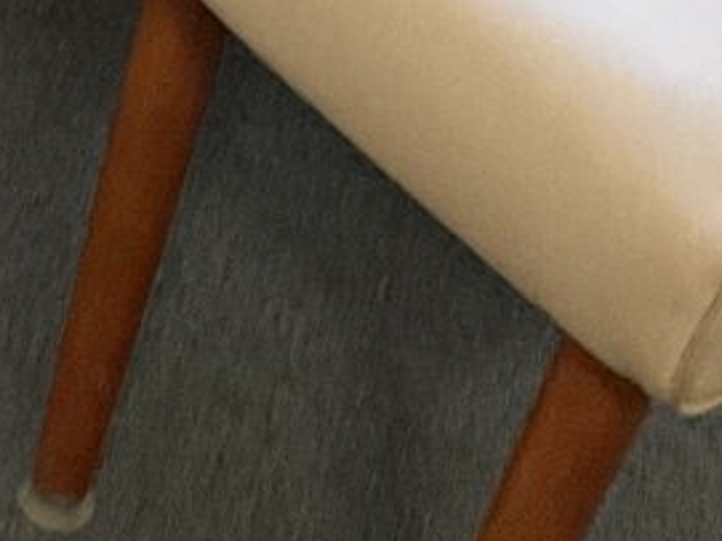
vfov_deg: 8.5
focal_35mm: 162
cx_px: -124
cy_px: -684
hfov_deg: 12.0
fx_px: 3377
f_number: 1.8
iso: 250
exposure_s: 1/60
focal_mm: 3
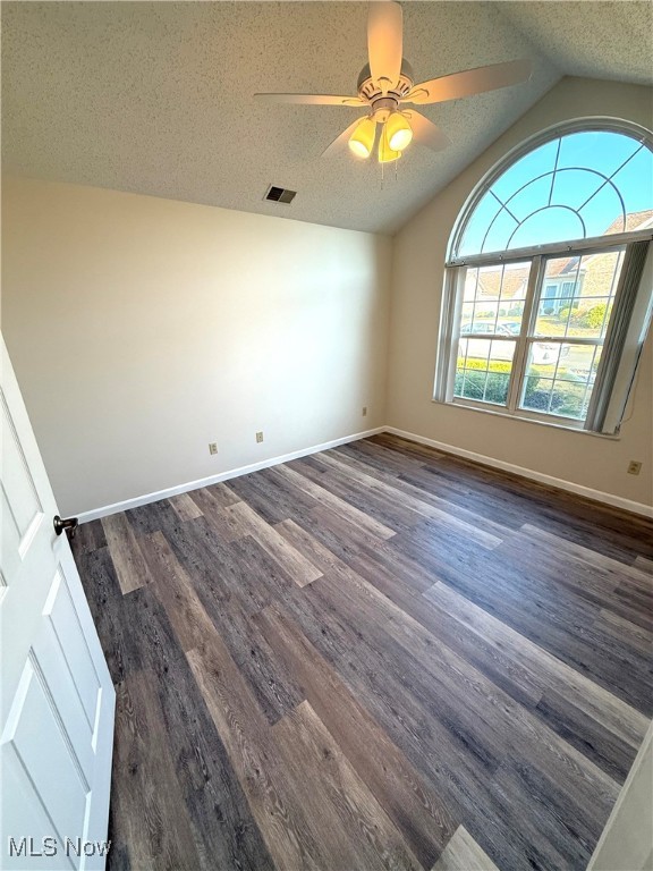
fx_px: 352
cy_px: 436
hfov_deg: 85.7
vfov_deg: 102.1
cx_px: 326
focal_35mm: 14
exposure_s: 1/120
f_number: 2.2
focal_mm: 2.22
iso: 125
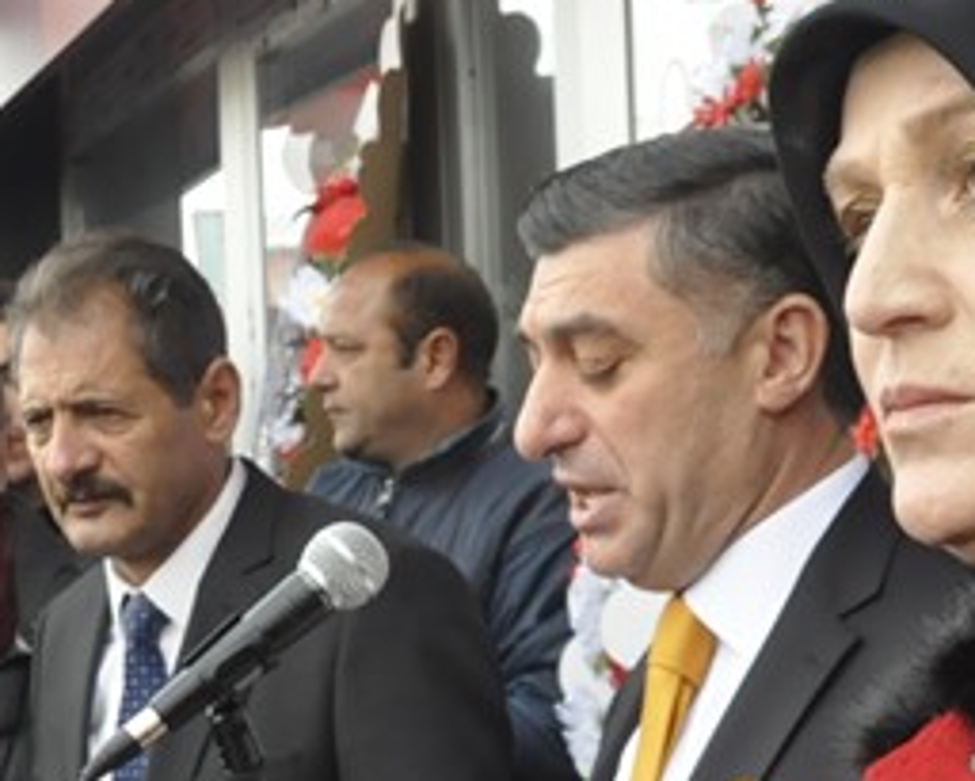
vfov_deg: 17.0
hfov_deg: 21.4
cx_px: 529
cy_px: 674
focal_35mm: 89
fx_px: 2575
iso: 1000
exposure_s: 1/250
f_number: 8
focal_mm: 25
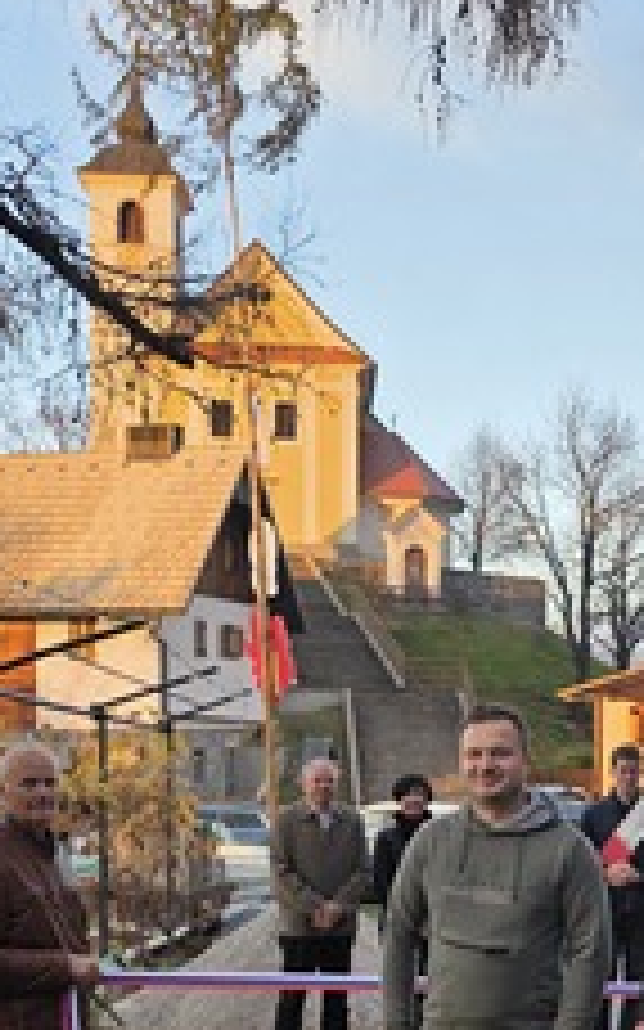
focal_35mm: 48
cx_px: 464
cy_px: 747
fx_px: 1349
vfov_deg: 40.9
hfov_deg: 26.6
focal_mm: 6.3
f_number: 1.7
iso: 50
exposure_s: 1/359
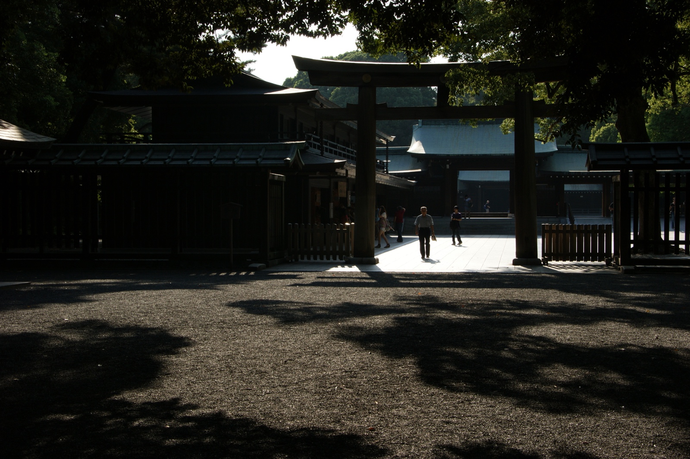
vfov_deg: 25.7
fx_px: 1005
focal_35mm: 52
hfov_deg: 37.9
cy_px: 230
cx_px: 345
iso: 100
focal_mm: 35
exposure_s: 1/125
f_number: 13
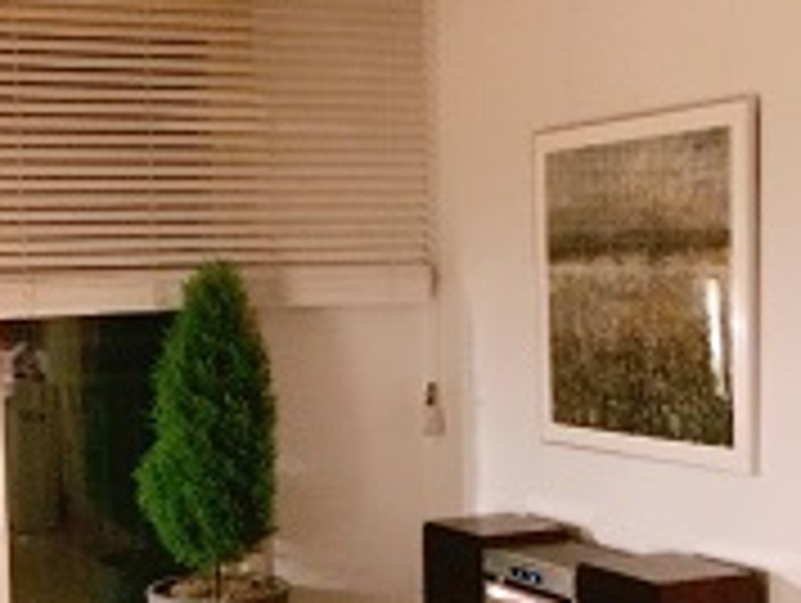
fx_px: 1506
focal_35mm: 65
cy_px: 436
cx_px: 234
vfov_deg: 22.5
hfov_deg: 29.5
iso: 500
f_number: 2.2
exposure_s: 1/15
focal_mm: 4.15
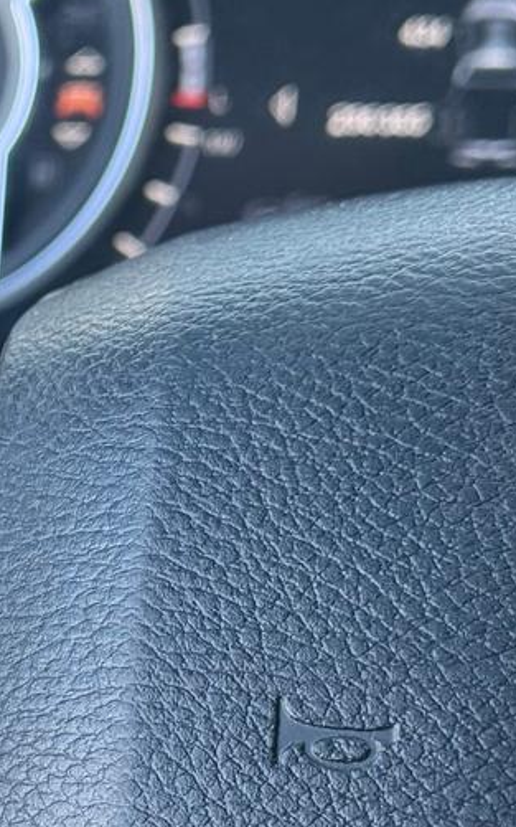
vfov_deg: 15.9
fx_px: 2926
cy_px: 673
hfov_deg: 9.6
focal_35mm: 130
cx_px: -373
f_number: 1.78
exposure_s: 1/121
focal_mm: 6.76
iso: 80
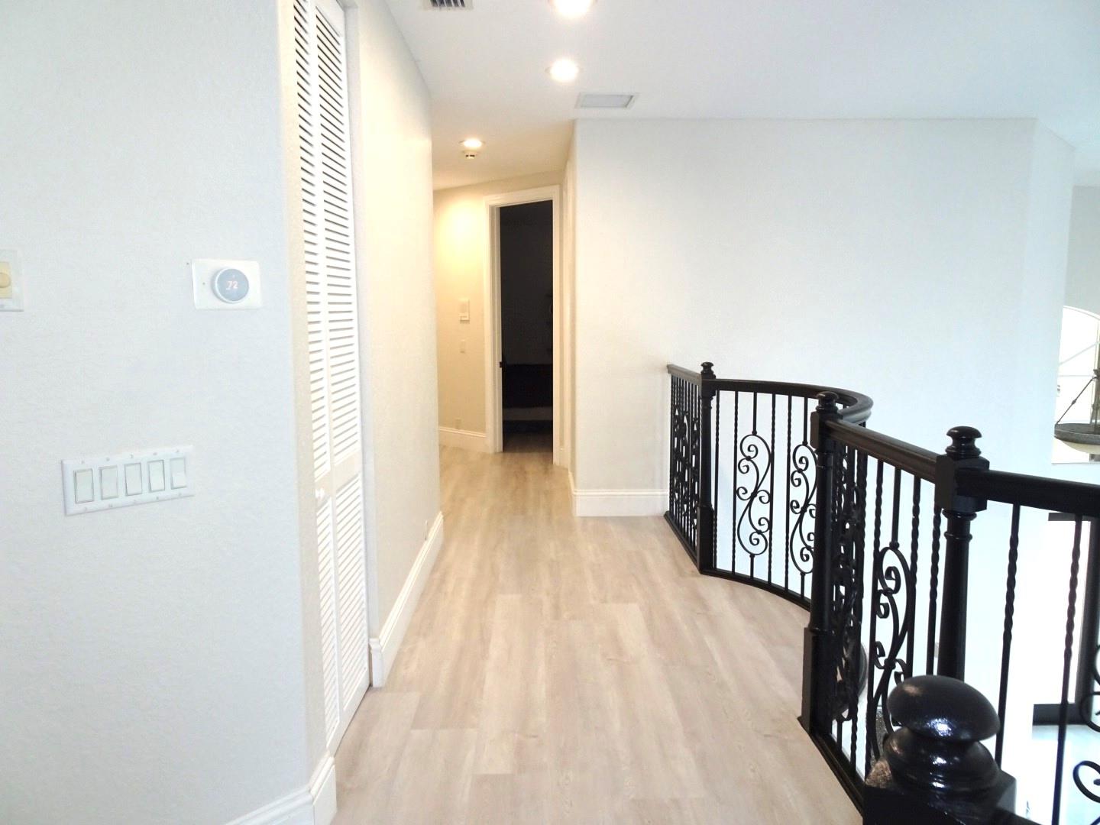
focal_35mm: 24
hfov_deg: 71.6
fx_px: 763
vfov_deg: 56.8
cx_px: 550
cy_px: 412
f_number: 3.5
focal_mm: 4.1
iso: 160
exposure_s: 1/30
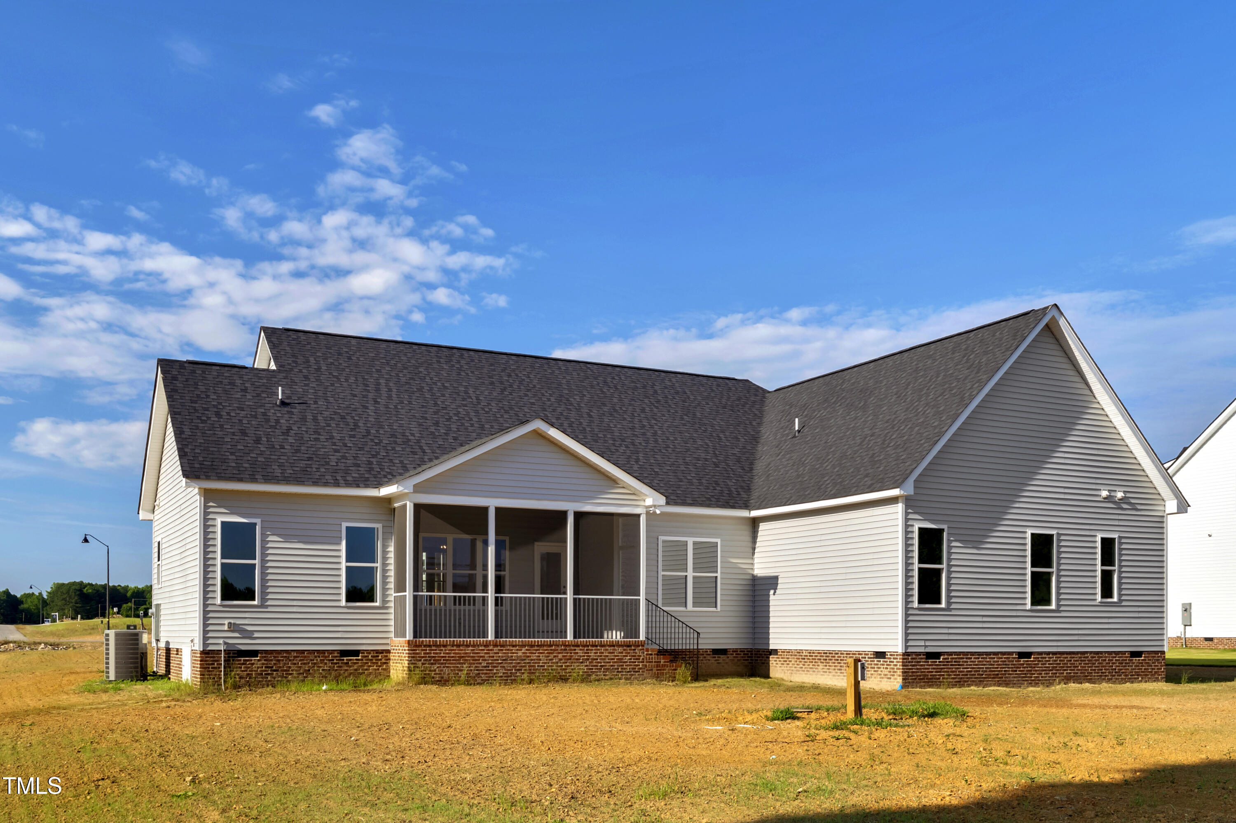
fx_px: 1201
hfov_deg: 54.5
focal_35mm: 35
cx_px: 618
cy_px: 412
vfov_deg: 37.8
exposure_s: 1/200
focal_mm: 35
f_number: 9
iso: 250
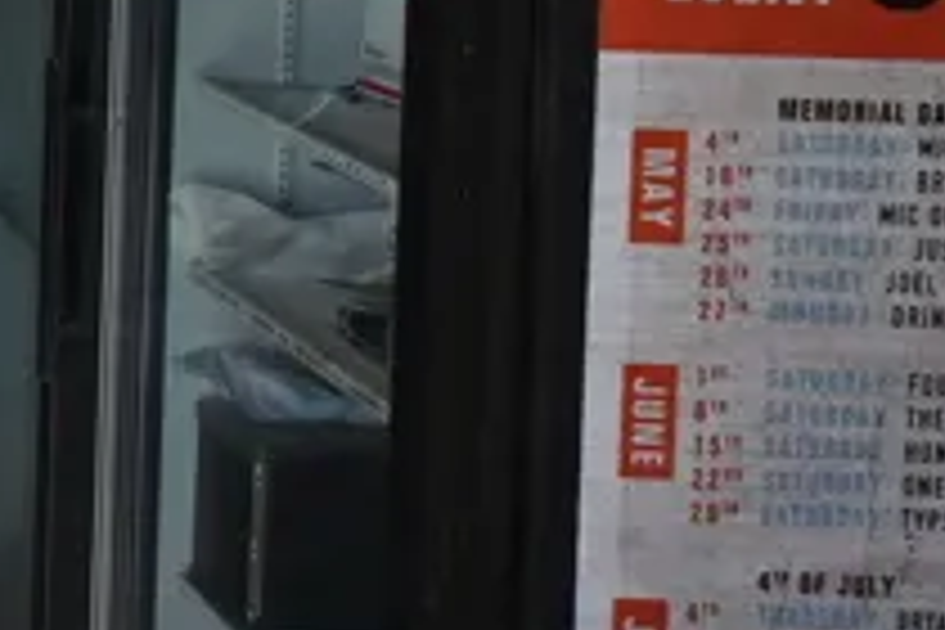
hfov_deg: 15.8
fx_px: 2704
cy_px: -322
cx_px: -932
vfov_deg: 12.6
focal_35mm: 103
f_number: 4.5
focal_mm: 12
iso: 200
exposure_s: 1/250
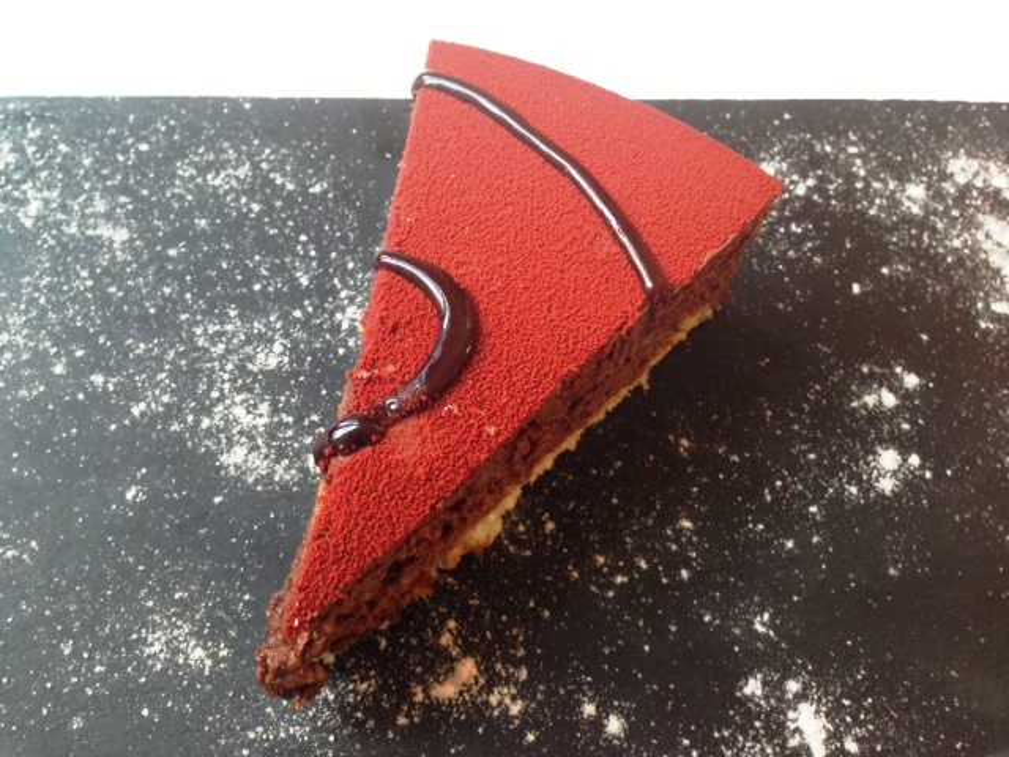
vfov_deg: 42.9
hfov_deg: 55.4
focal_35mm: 33
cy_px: 378
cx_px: 504
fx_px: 962
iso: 125
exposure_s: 1/20
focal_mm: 4.13
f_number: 2.4
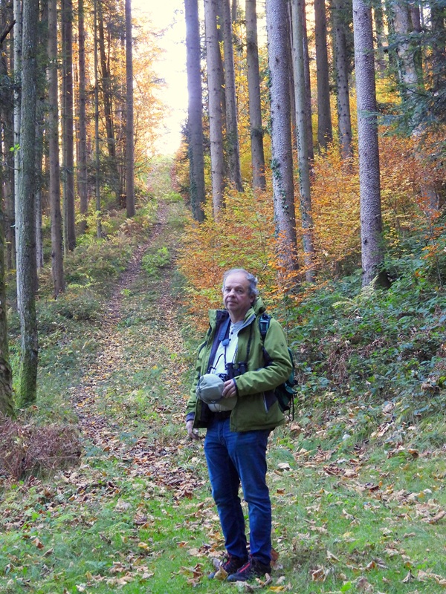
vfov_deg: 18.7
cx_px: 223
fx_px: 1804
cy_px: 297
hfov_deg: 14.1
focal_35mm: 105
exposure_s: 1/20
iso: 400
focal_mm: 18.7
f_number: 4
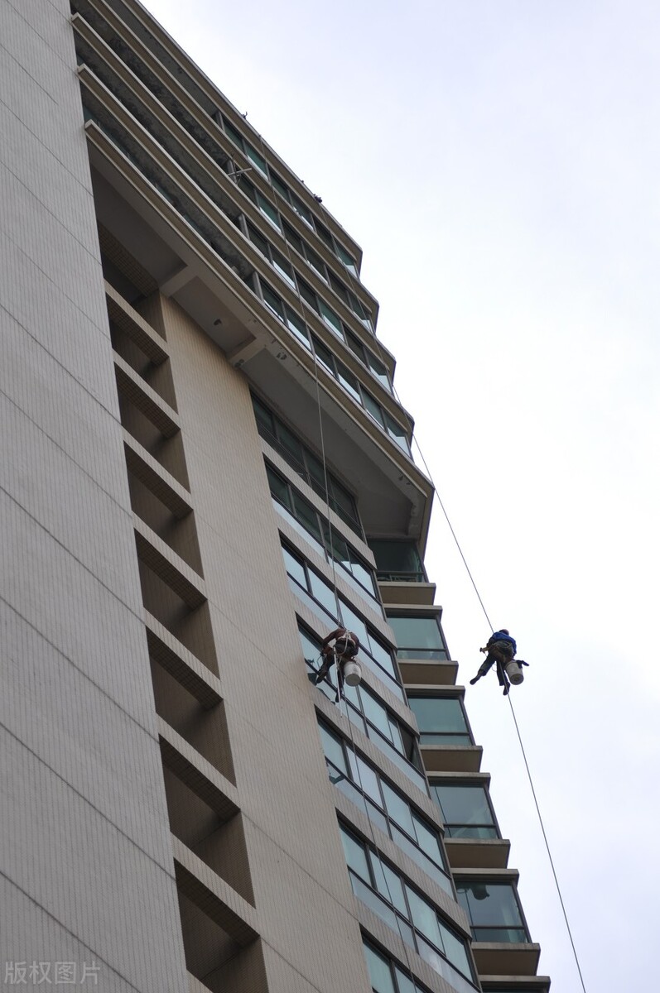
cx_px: 330
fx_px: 2895
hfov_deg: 13.0
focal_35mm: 105
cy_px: 496
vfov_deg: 19.5
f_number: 2.8
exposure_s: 1/1600
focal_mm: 70
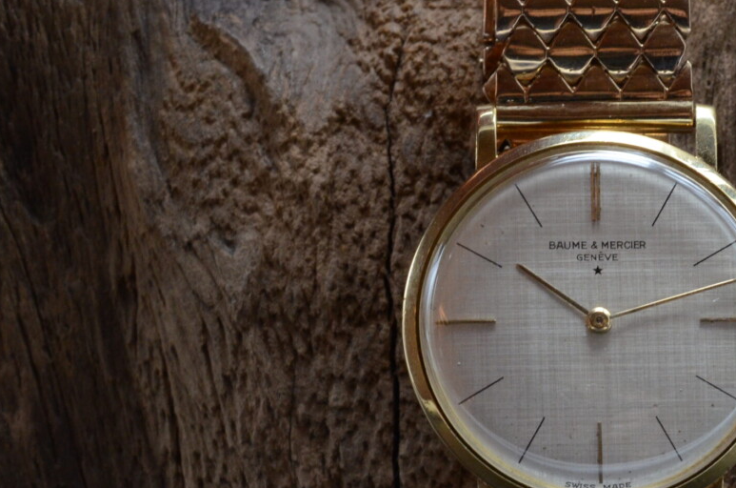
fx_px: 3326
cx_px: 623
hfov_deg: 12.6
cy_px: 292
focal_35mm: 163
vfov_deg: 8.4
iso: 1600
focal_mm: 60
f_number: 11
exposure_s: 1/50
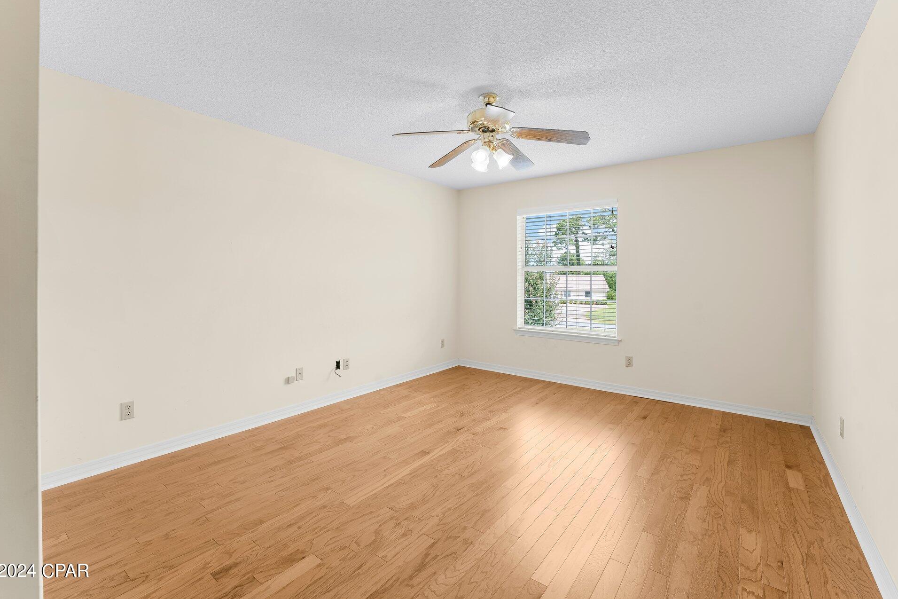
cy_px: 279
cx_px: 462
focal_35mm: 16
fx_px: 390
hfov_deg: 98.0
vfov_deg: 74.9
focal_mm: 14.6
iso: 320
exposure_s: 1/80
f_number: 9
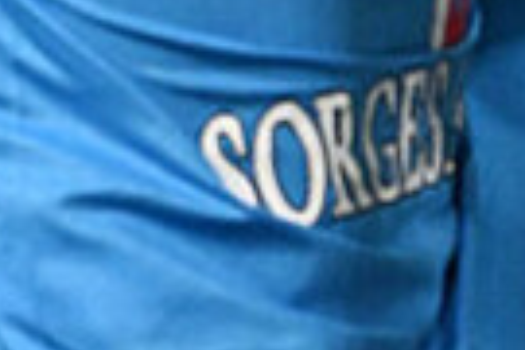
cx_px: -1112
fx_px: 22777
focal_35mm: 1562
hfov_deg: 1.3
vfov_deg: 0.9
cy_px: -237
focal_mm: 220
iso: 4000
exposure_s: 1/1000
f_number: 5
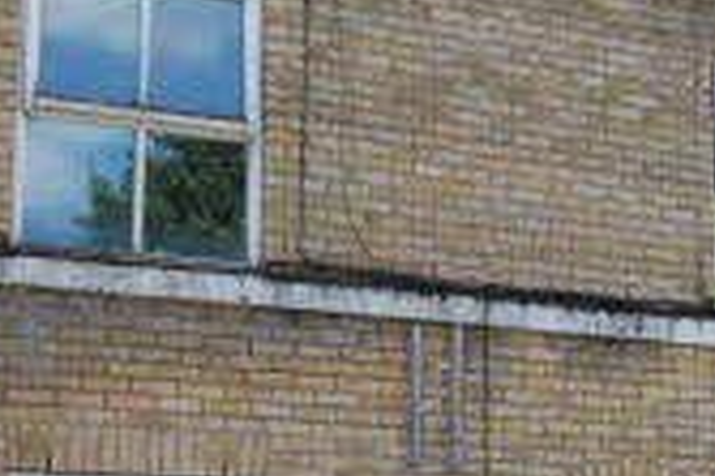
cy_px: 384
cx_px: 569
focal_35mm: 94
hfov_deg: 21.4
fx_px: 1865
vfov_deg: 14.4
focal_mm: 22
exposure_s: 1/200
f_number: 7.1
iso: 200
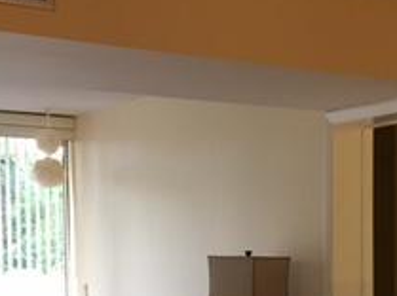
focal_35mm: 89
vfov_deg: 16.1
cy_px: 323
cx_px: 344
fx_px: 1019
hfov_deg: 21.6
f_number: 2.2
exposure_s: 1/30
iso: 100
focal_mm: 4.15
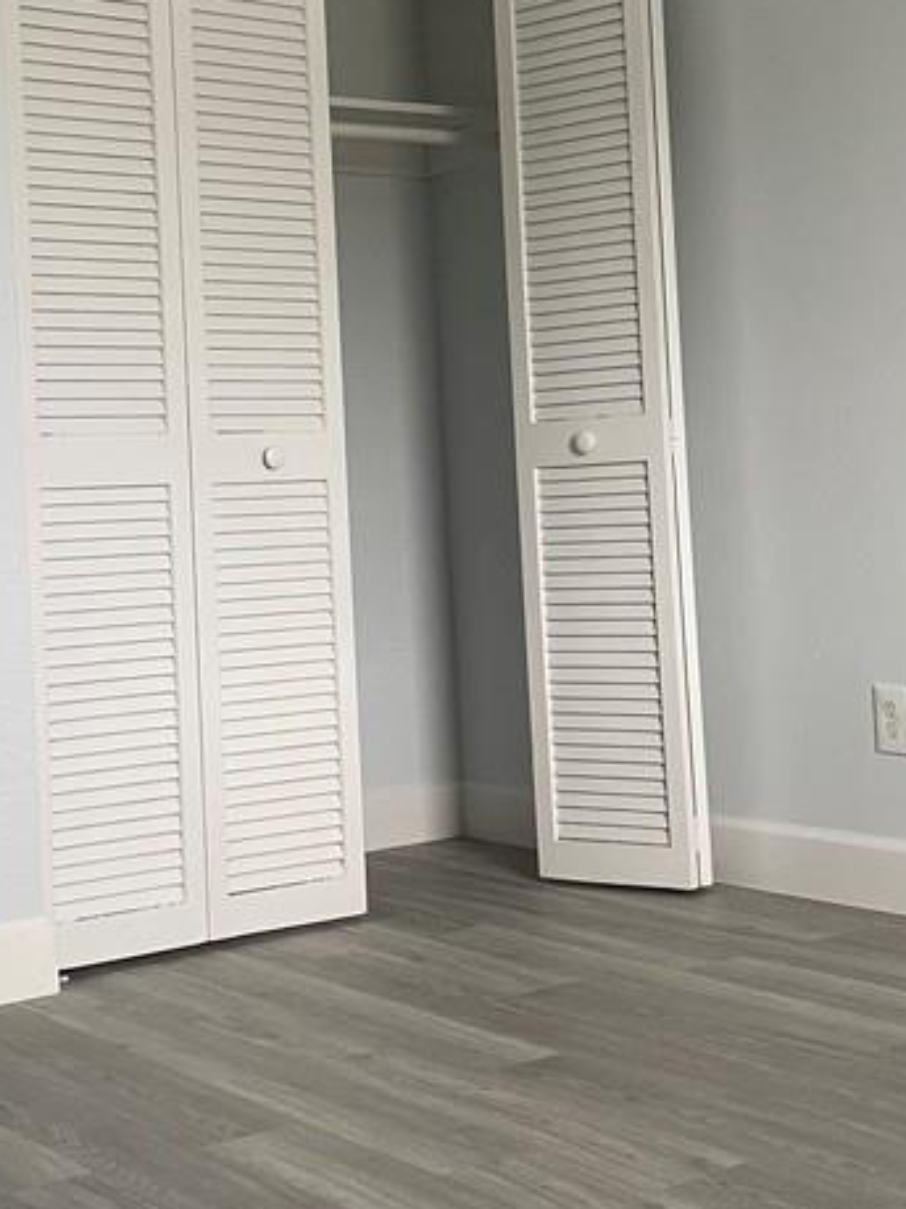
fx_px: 2025
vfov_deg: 33.1
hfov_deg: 25.2
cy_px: 448
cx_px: 348
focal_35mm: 58
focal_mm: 4.2
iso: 125
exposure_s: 1/85
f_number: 1.6
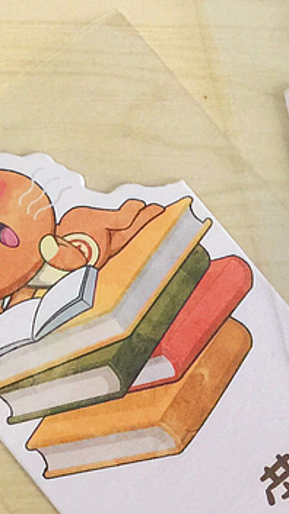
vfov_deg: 18.5
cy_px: 409
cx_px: 777
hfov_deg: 9.1
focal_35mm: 115
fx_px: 1567
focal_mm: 4.15
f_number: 2.2
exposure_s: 1/33
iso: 64
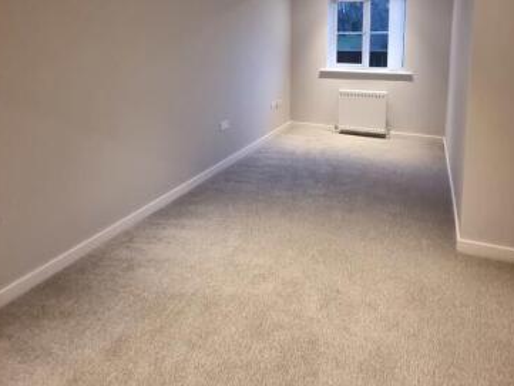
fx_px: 312
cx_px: 310
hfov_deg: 78.0
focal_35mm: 21
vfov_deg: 59.0
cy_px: 82
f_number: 2.2
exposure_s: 1/33
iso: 500
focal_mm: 2.2
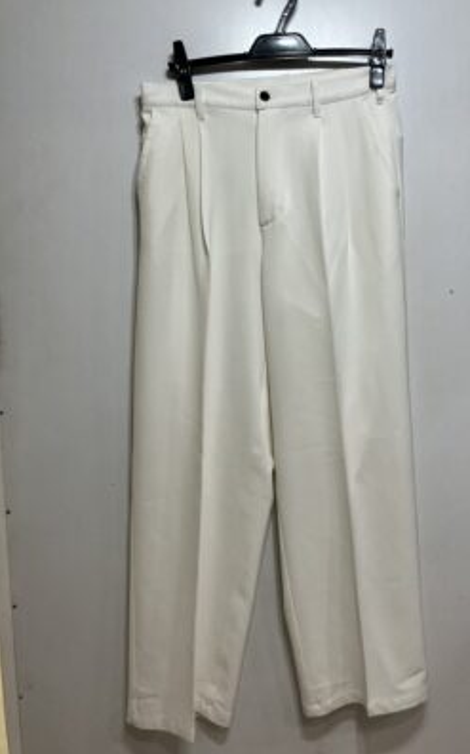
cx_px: 284
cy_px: 377
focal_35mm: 30
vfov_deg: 62.9
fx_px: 616
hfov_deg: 41.6
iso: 80
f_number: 1.8
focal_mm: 3.99
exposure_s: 1/100
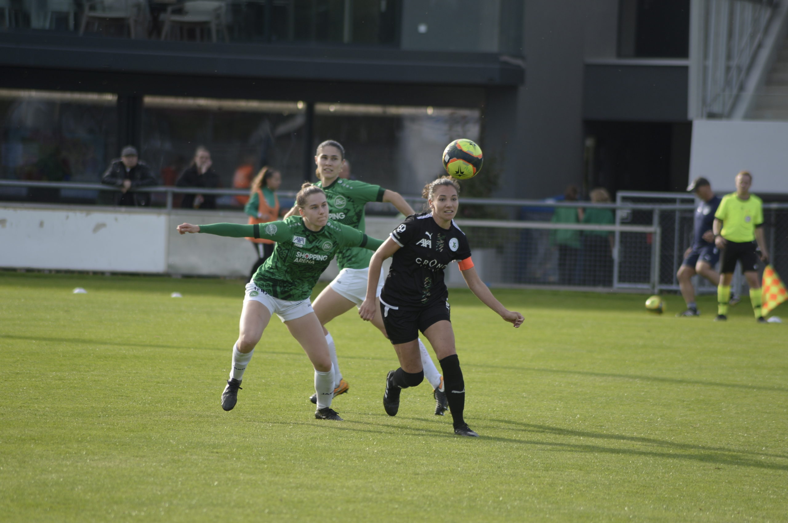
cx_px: 394
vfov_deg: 4.6
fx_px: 6559
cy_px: 262
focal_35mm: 300
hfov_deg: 6.9
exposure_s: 1/800
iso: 450
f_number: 5.6
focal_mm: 300
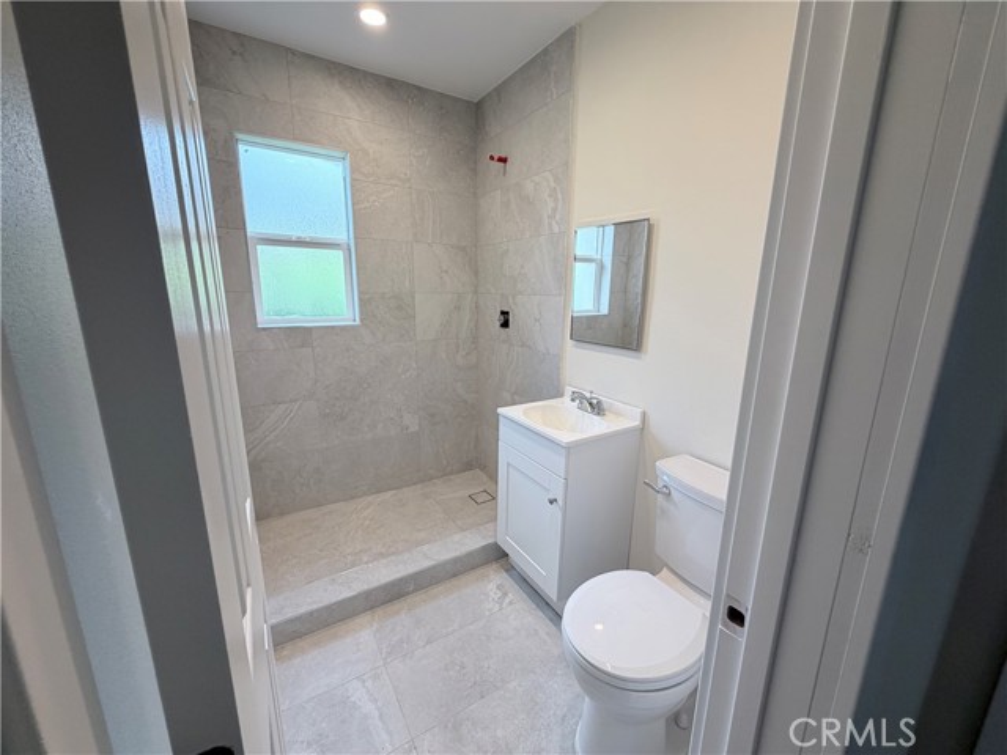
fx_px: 407
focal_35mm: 14
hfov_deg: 102.1
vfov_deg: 85.7
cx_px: 504
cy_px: 378
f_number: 2.2
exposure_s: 1/120
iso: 125
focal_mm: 2.22
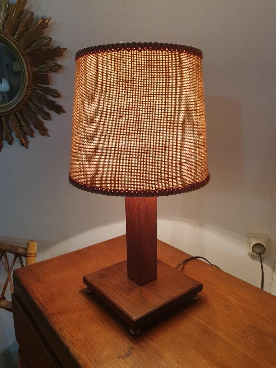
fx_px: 276
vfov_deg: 67.3
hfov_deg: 53.1
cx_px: 138
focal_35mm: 26
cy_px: 184
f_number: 2.4
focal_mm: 4.3
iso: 125
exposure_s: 1/50
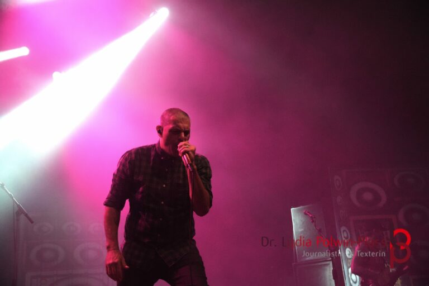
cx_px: 214
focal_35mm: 48
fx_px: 572
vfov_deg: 28.1
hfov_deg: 41.1
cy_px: 143
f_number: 4
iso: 6400
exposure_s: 1/125
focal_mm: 32
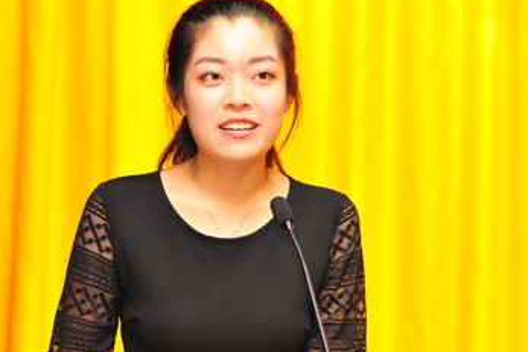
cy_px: 189
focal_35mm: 121
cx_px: 225
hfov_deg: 16.9
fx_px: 1774
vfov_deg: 11.3
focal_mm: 70
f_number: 3.5
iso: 800
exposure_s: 1/125
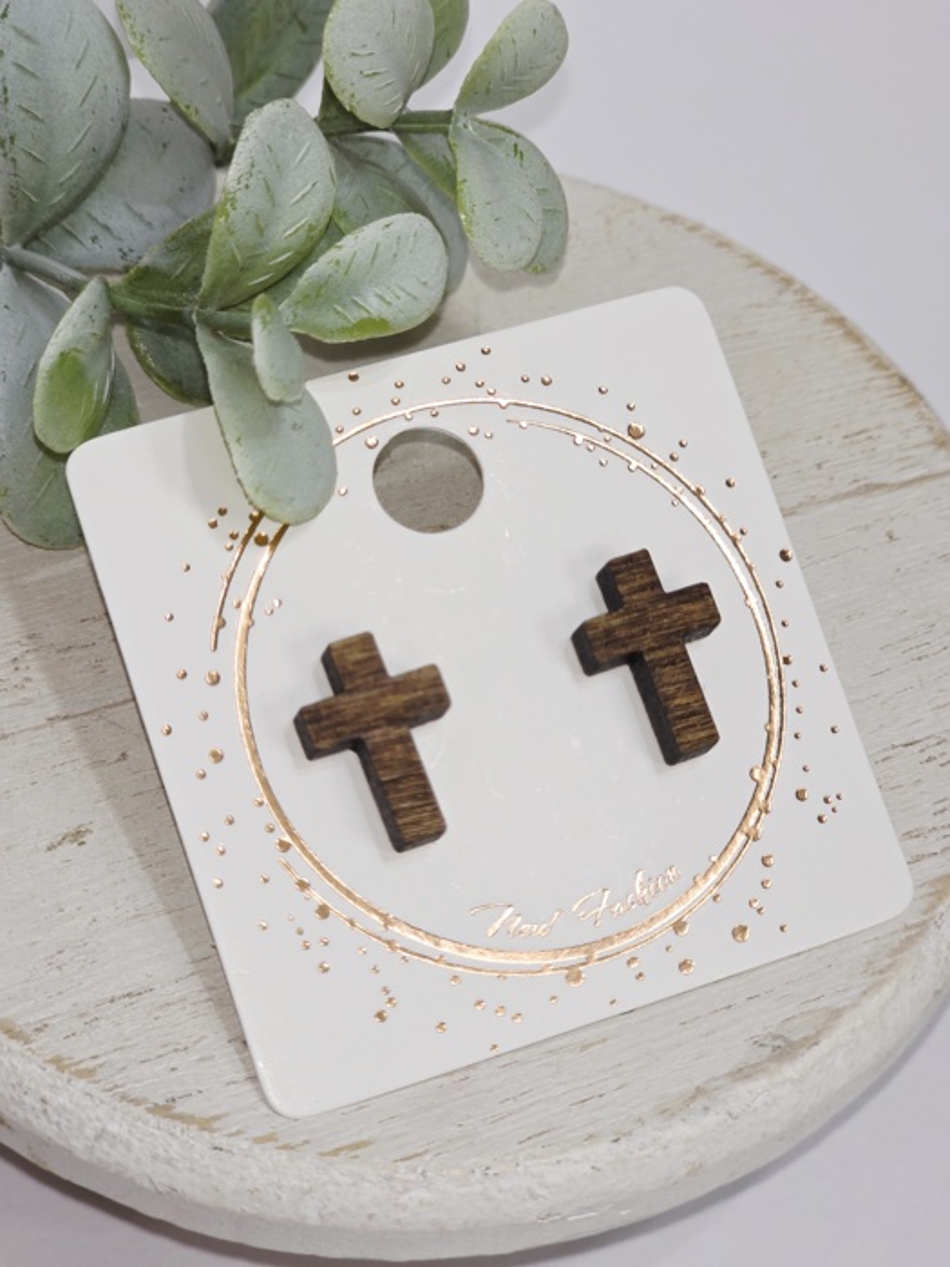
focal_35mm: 69
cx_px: 475
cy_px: 634
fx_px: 2525
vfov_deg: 28.2
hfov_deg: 21.3
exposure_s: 1/120
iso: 80
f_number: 2.4
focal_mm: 7.9
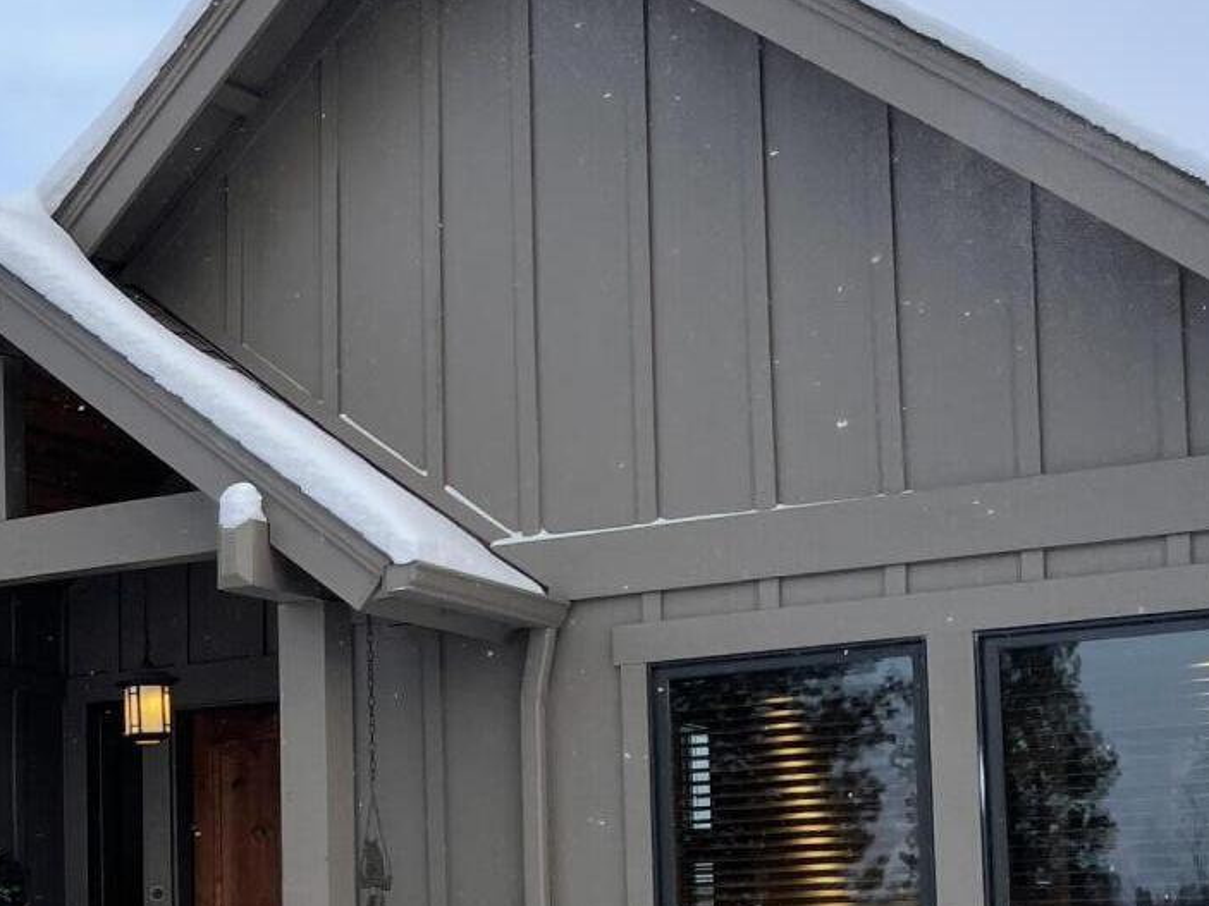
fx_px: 2584
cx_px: -267
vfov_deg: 19.5
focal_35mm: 74
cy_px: 817
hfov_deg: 23.8
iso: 32
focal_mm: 4.2
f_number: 1.6
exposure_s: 1/403
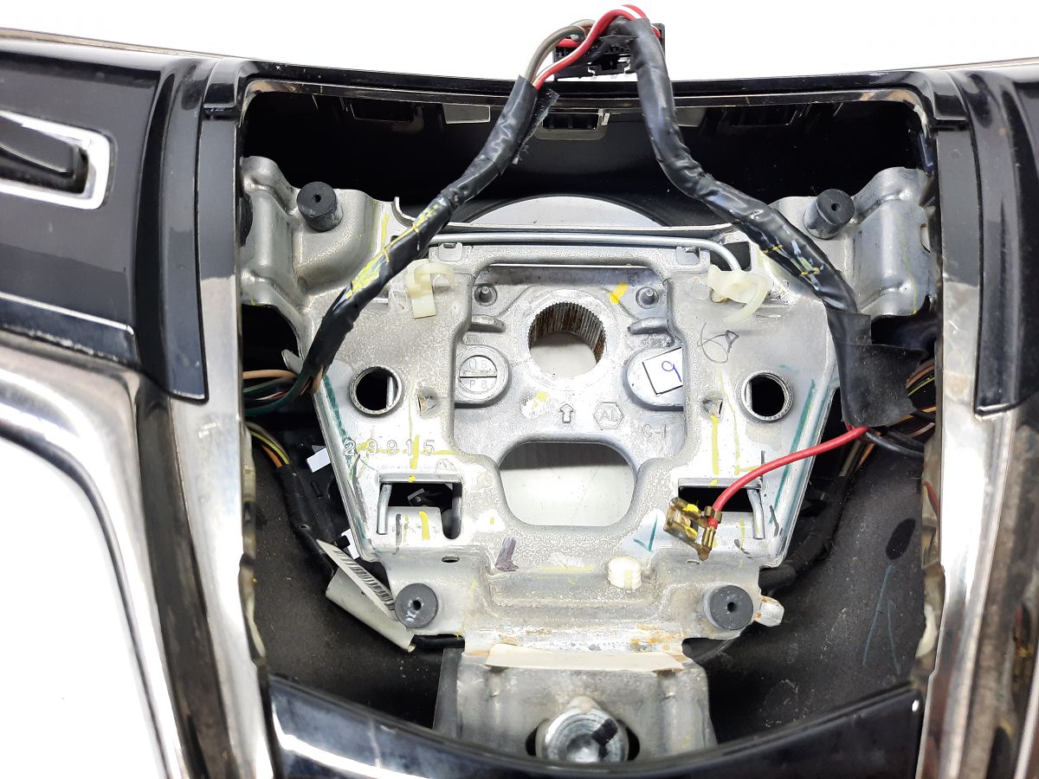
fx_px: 750
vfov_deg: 54.9
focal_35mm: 25
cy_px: 390
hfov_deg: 69.4
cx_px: 520
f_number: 2
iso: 200
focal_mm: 4.6
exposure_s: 1/50
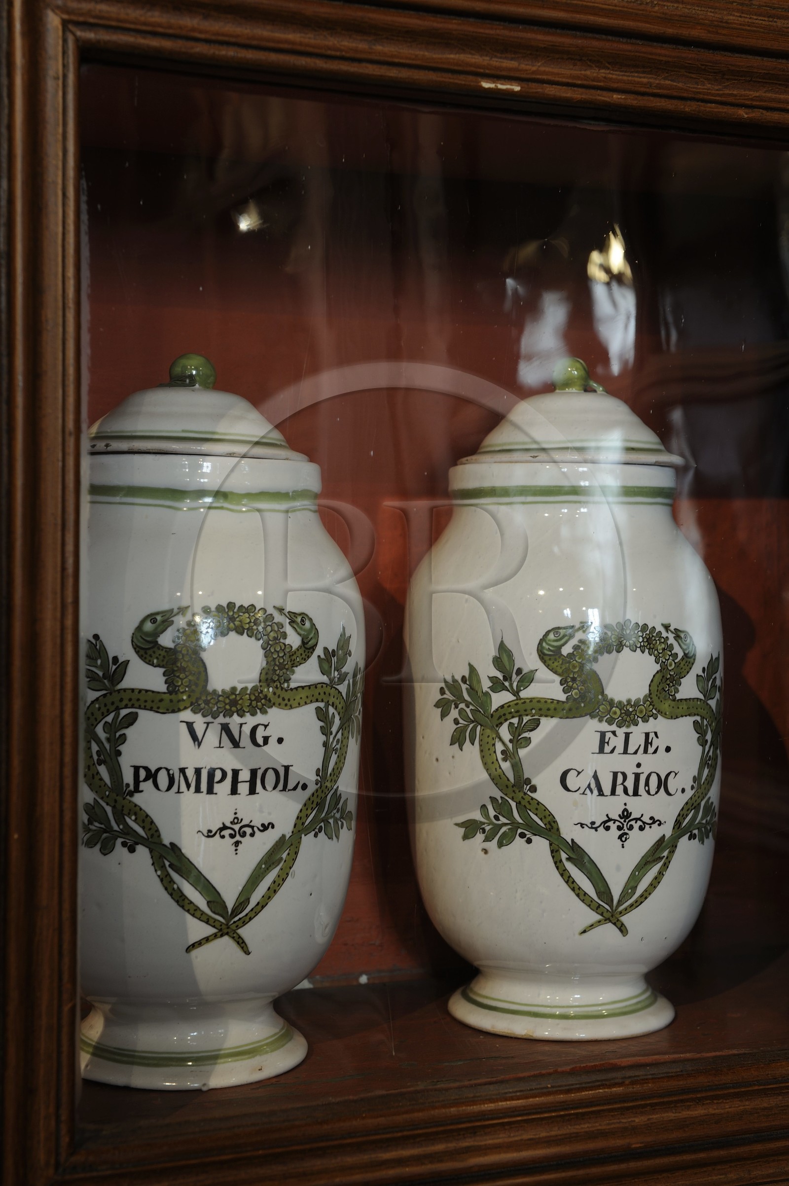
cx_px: 394
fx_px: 1844
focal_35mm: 56
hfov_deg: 24.2
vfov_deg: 35.7
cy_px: 593
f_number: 9
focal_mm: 56
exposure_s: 1
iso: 200
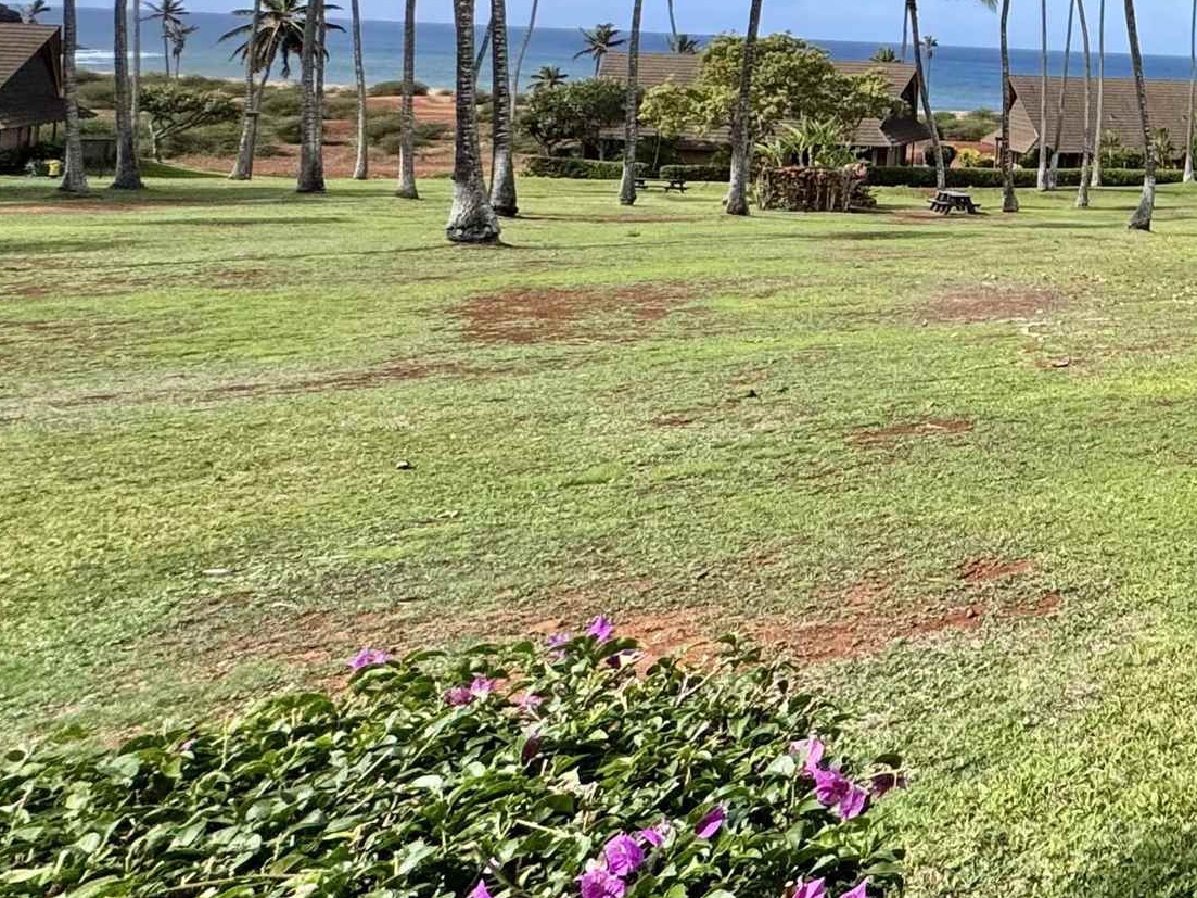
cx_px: 1572
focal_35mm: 39
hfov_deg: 33.8
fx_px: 1348
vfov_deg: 33.5
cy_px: -11
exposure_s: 1/2146
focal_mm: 2.22
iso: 50
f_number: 2.2
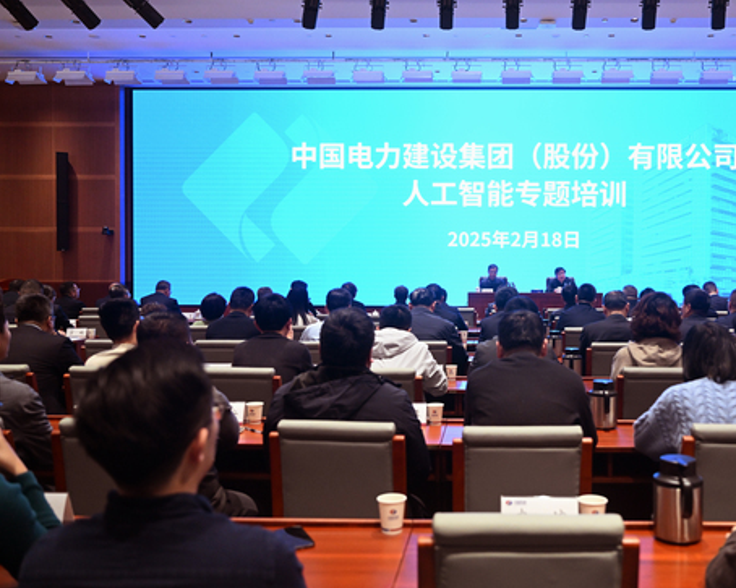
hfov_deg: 48.8
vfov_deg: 40.5
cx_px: 483
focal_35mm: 37
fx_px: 798
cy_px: 285
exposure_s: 1/320
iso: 3200
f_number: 3.2
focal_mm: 29.5
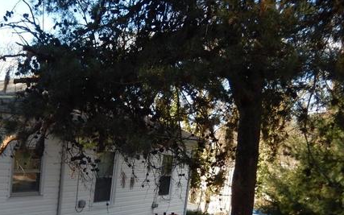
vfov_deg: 25.7
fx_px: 450
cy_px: 206
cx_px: 77
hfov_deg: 40.4
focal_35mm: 48
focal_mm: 4.5
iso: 125
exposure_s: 1/250
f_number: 3.4
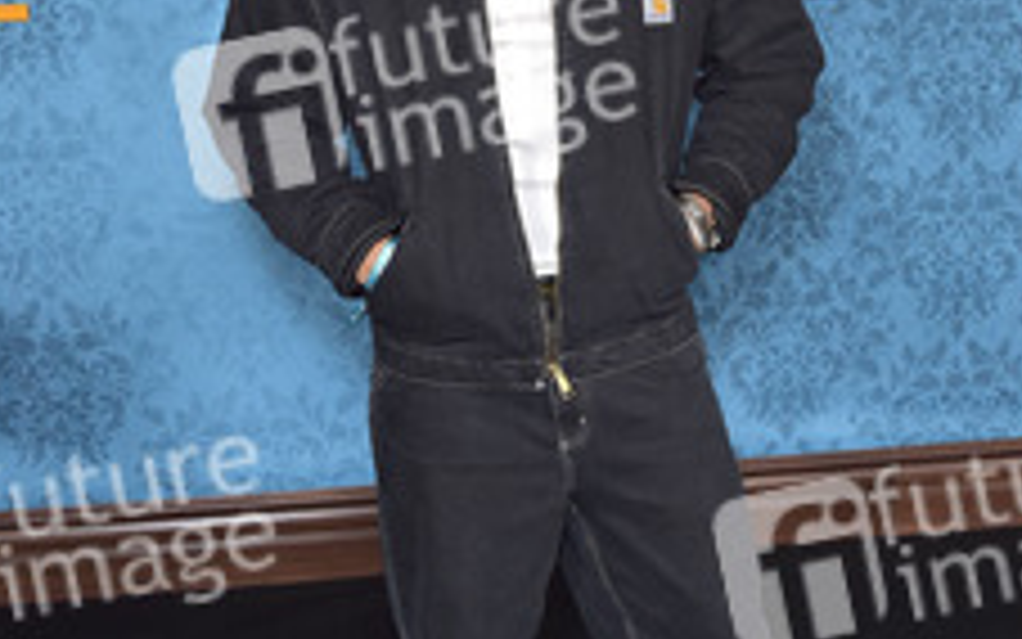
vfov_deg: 18.1
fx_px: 2006
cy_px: 320
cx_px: 538
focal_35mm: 72
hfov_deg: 28.6
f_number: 6.3
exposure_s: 1/200
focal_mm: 40
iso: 640
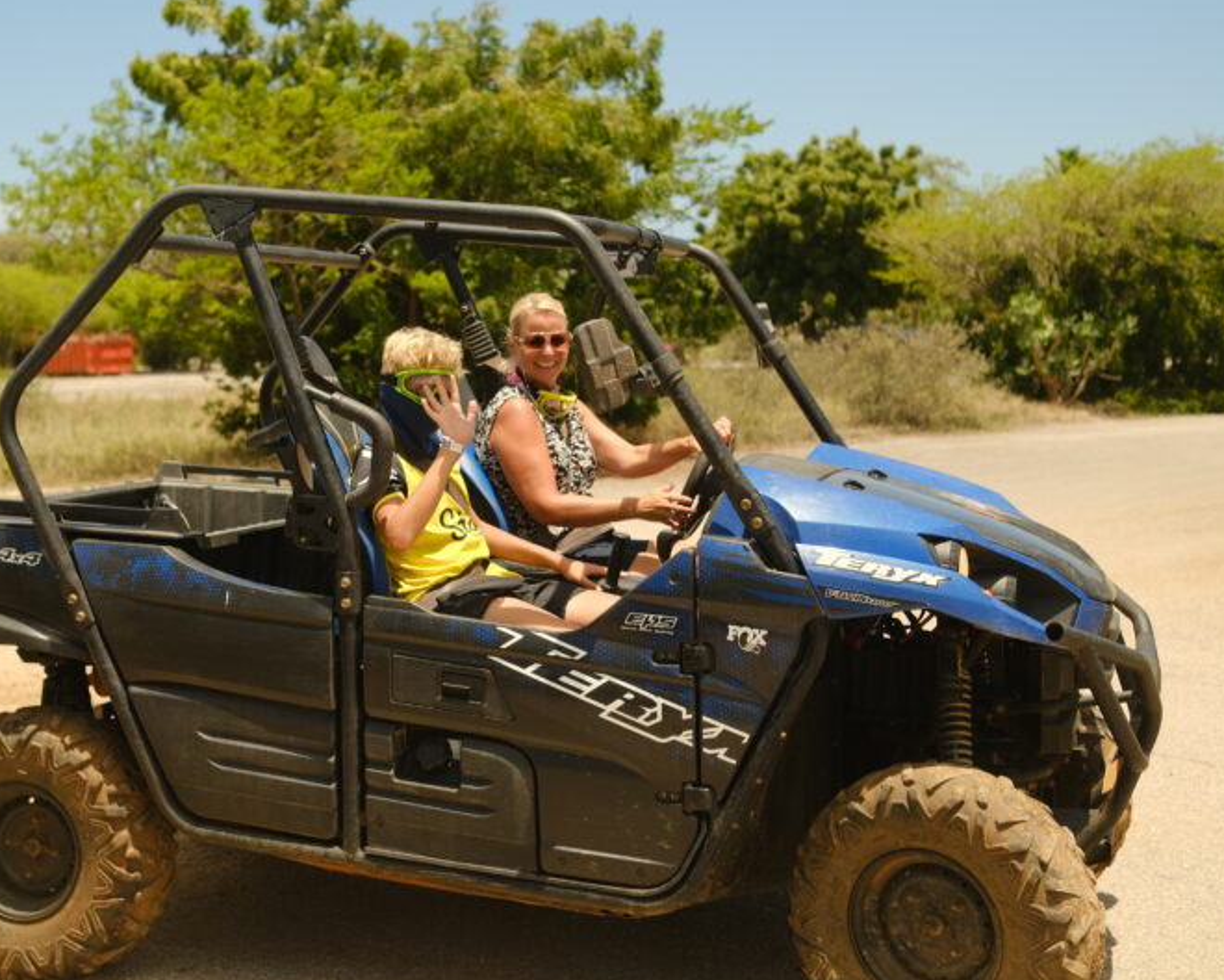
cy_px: 474
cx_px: 415
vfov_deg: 29.7
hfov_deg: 36.3
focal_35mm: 51
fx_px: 1848
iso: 320
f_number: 2.2
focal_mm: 23
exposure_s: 1/6400
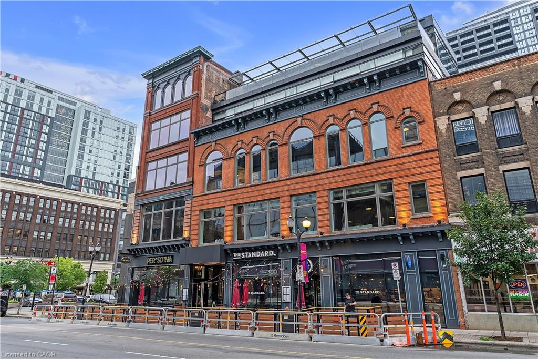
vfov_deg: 53.1
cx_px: 269
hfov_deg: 73.7
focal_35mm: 24
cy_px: 180
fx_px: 359
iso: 400
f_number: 7.1
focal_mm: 24
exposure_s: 1/60
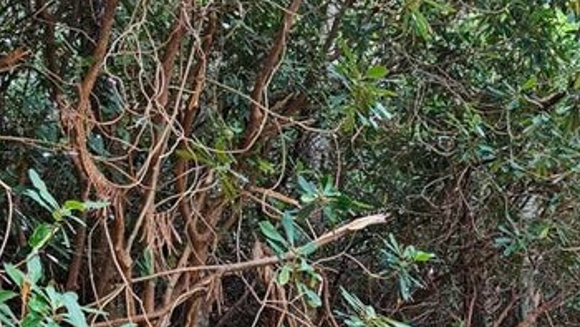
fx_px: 938
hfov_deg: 34.3
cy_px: 440
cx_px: 344
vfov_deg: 18.2
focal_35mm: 61
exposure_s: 1/180
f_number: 1.8
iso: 200
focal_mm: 5.4
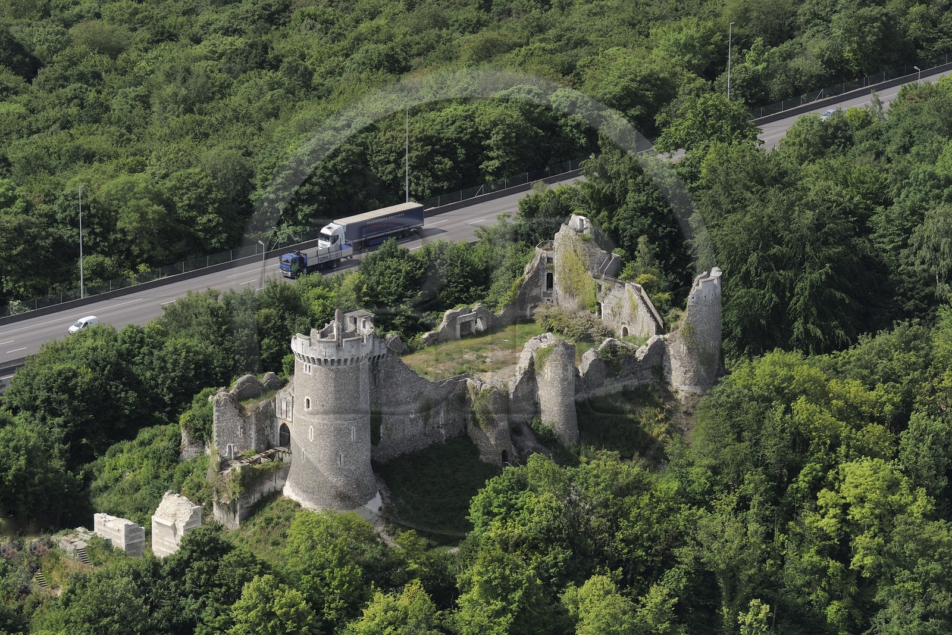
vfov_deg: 7.2
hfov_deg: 10.8
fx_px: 5023
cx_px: 476
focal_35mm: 190
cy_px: 318
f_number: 10
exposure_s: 1/500
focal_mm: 190
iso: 400
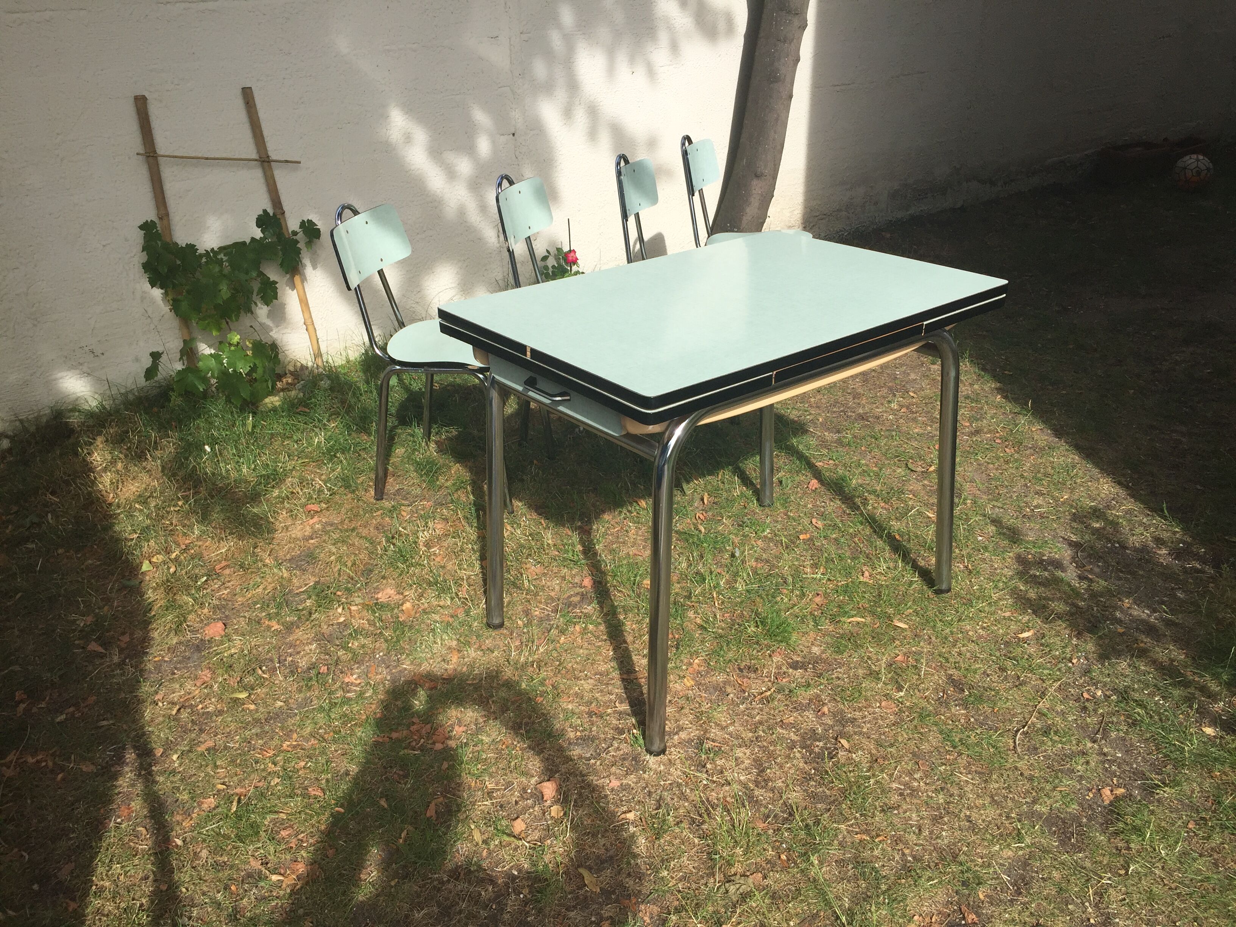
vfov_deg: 48.2
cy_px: 464
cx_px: 618
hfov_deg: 61.7
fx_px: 1035
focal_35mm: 29
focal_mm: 4.15
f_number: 2.2
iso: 32
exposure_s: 1/1276
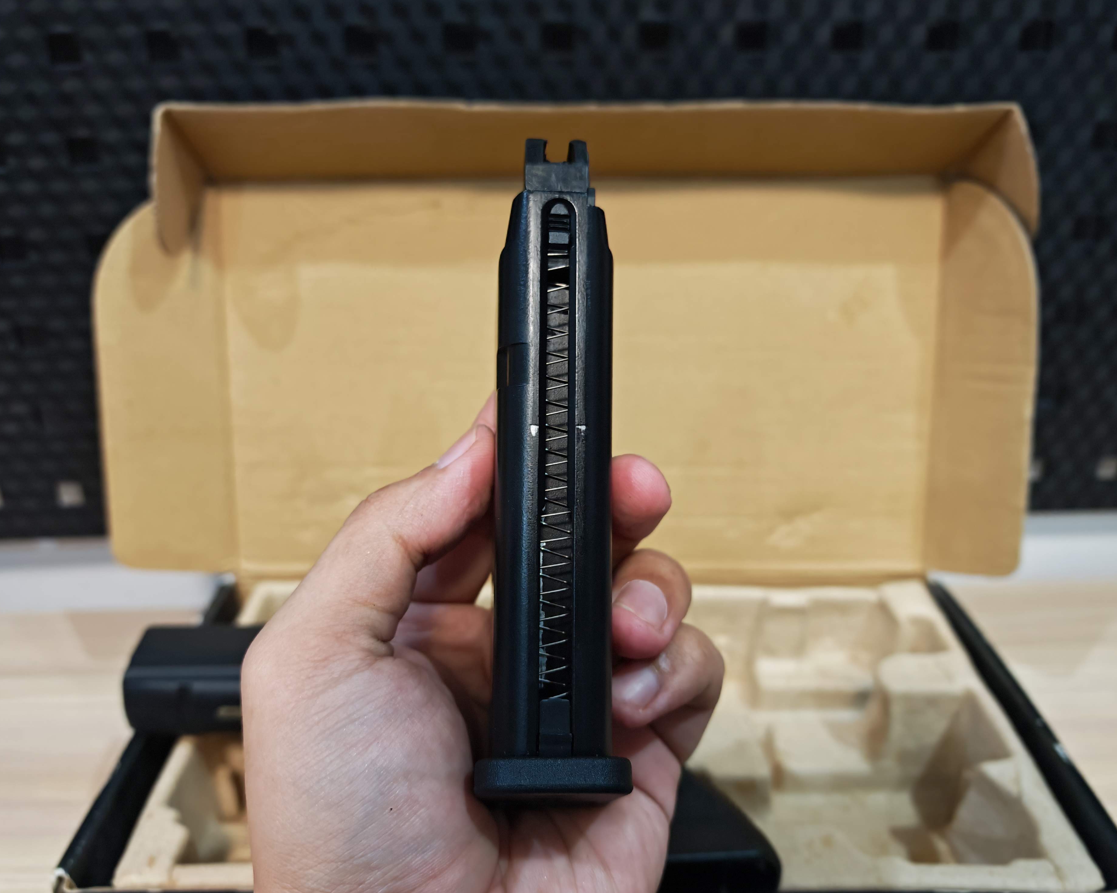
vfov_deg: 54.9
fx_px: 859
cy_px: 462
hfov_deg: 66.0
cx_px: 533
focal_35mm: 26
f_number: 2
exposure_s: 1/67
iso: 640
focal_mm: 6.83
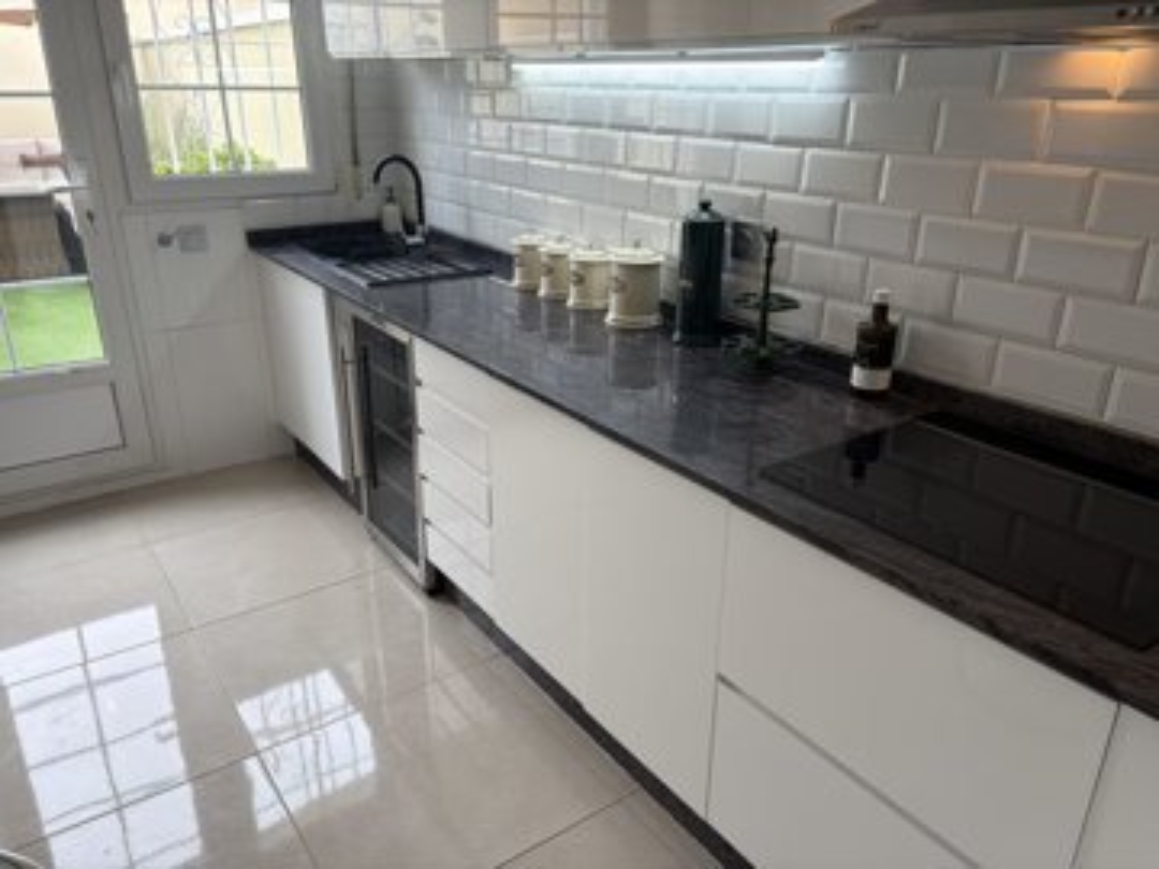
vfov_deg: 53.1
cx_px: 580
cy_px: 434
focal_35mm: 26
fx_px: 871
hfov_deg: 67.3
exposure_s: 1/122
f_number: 1.6
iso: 32
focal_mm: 5.96
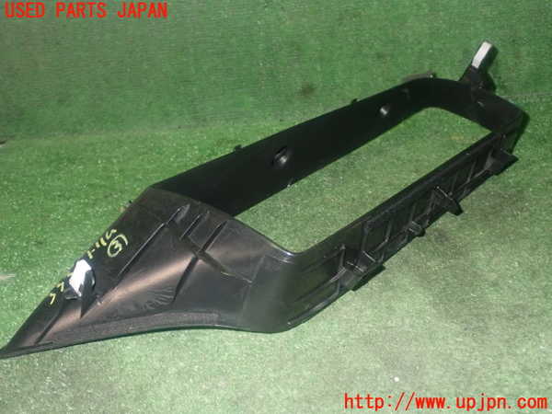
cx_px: 276
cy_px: 207
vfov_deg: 37.7
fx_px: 606
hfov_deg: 49.0
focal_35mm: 38
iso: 800
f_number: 8
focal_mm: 6.83
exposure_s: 1/40
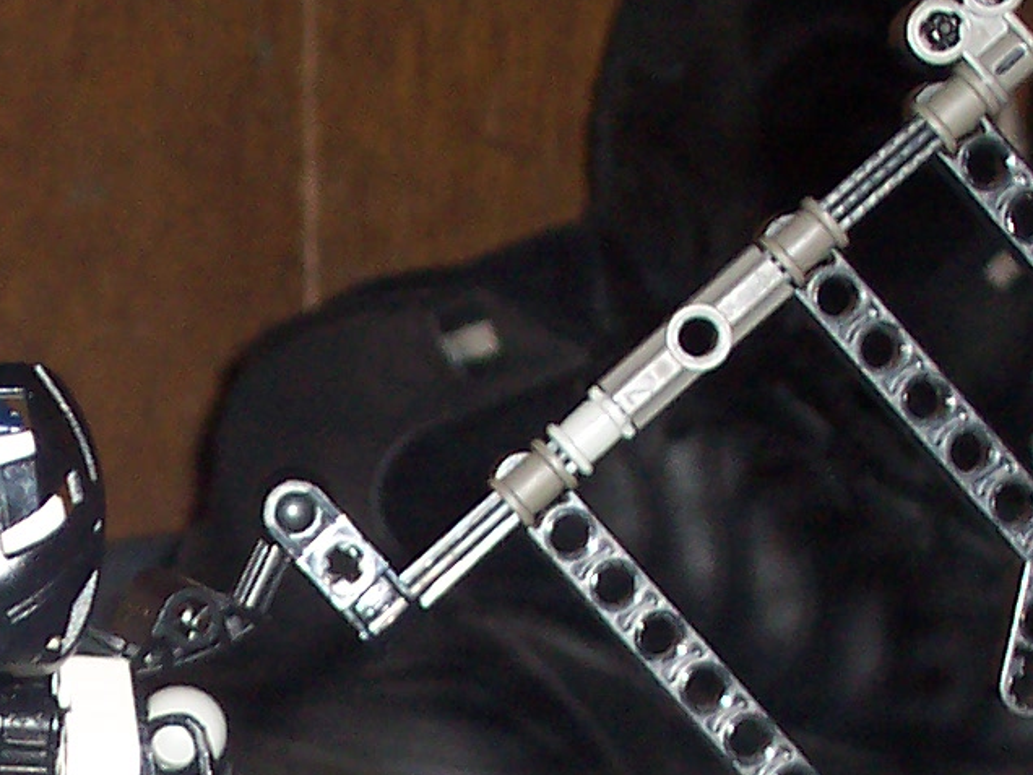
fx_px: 6774
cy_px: 1113
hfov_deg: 8.7
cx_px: -39
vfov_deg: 6.5
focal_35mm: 227
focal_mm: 10.8
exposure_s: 1/90
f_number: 4
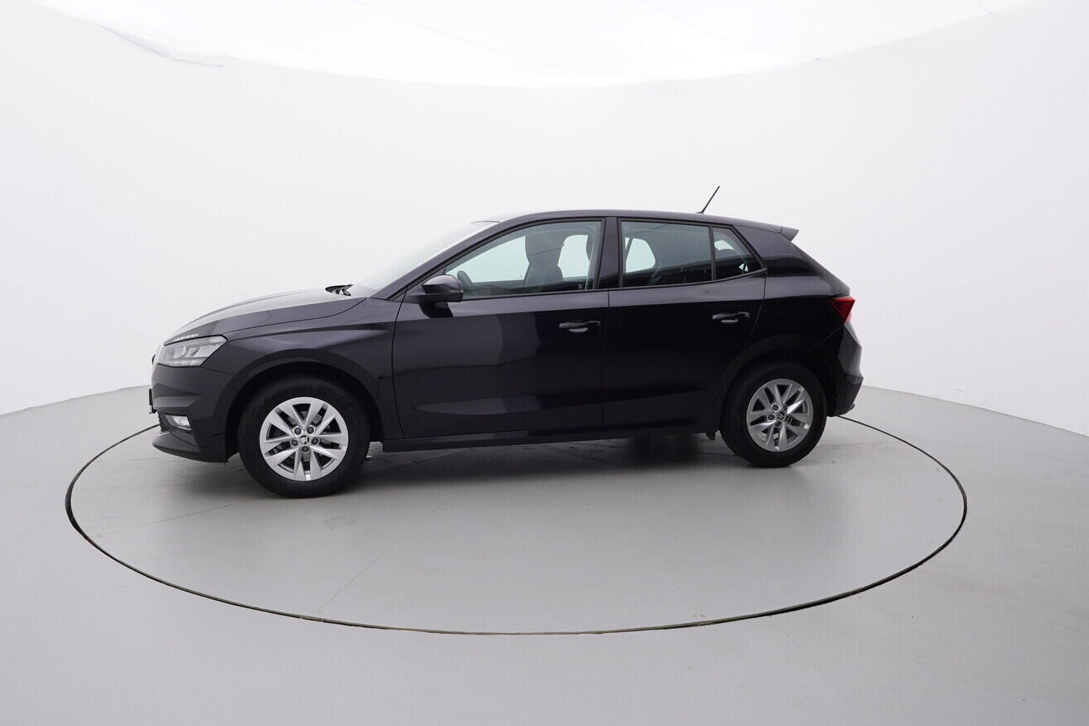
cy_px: 367
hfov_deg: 72.5
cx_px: 516
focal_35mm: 25
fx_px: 743
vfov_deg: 52.1
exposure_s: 1/80
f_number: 5
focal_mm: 15
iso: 200
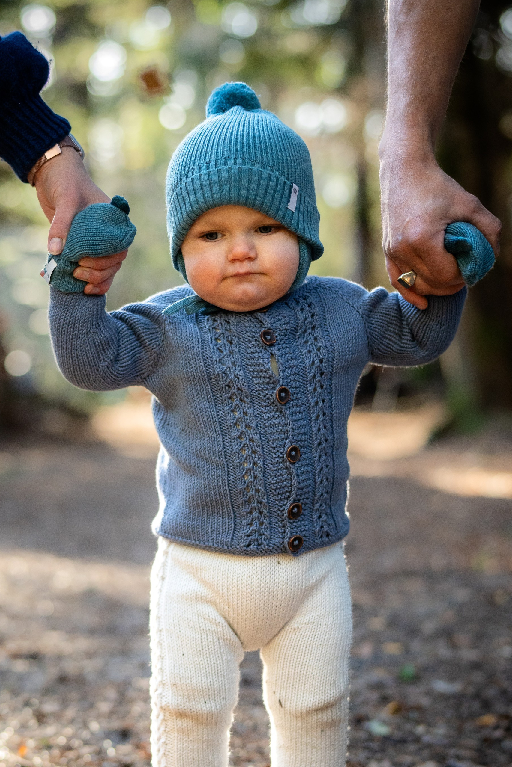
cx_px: 214
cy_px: 464
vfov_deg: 26.9
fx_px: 1600
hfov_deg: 18.2
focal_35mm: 75
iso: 2000
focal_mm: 50
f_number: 1.8
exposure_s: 1/640
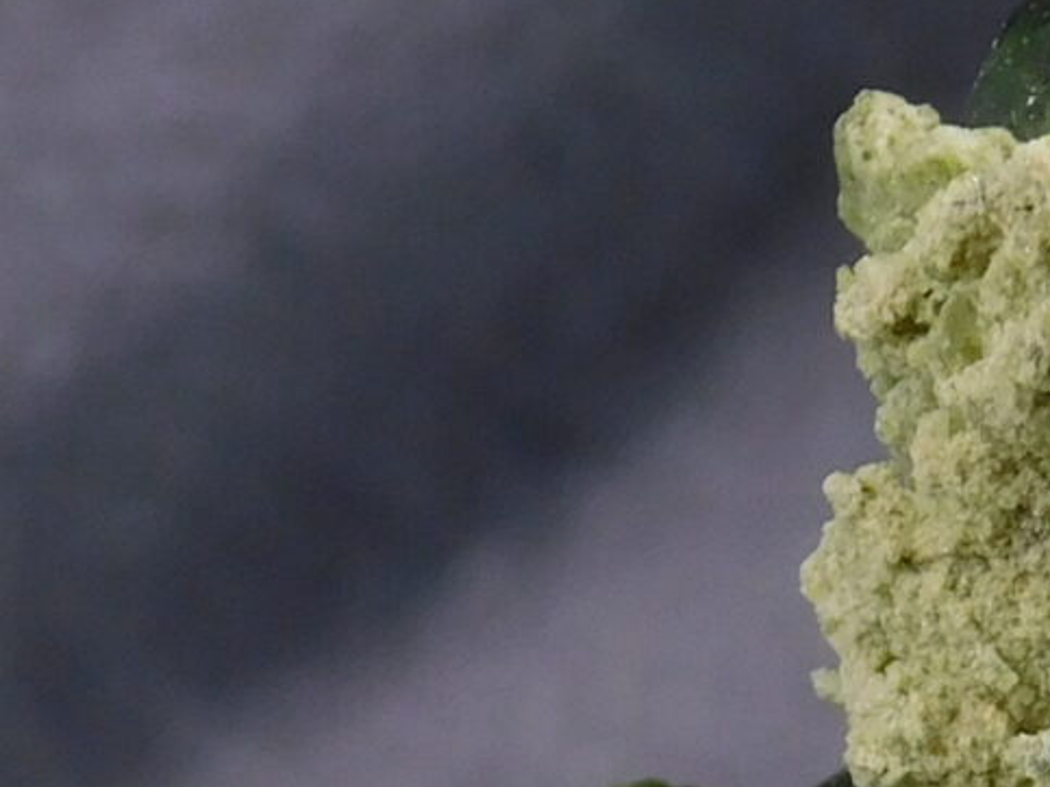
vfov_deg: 4.2
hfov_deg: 5.6
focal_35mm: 350
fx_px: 10614
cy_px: 1154
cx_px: 1357
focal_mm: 11.7
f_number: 4.2
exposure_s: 1/125
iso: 125
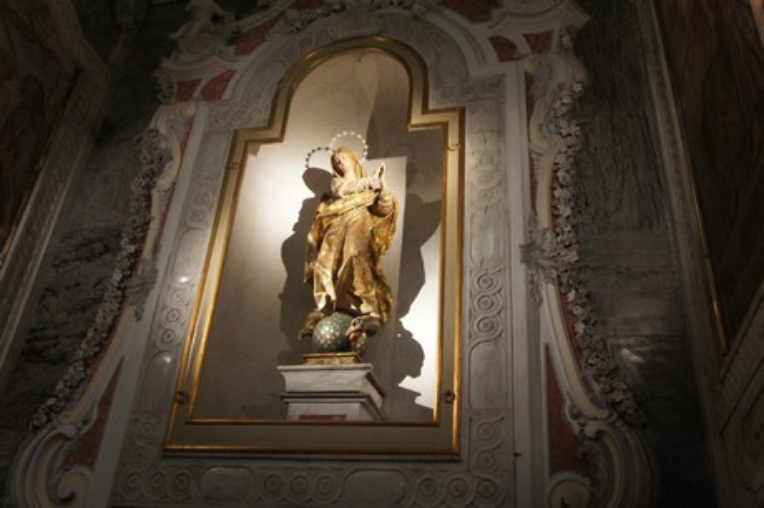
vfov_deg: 39.9
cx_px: 382
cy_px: 254
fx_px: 700
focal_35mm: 33
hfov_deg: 57.3
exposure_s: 1/100
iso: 1600
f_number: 4
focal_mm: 22
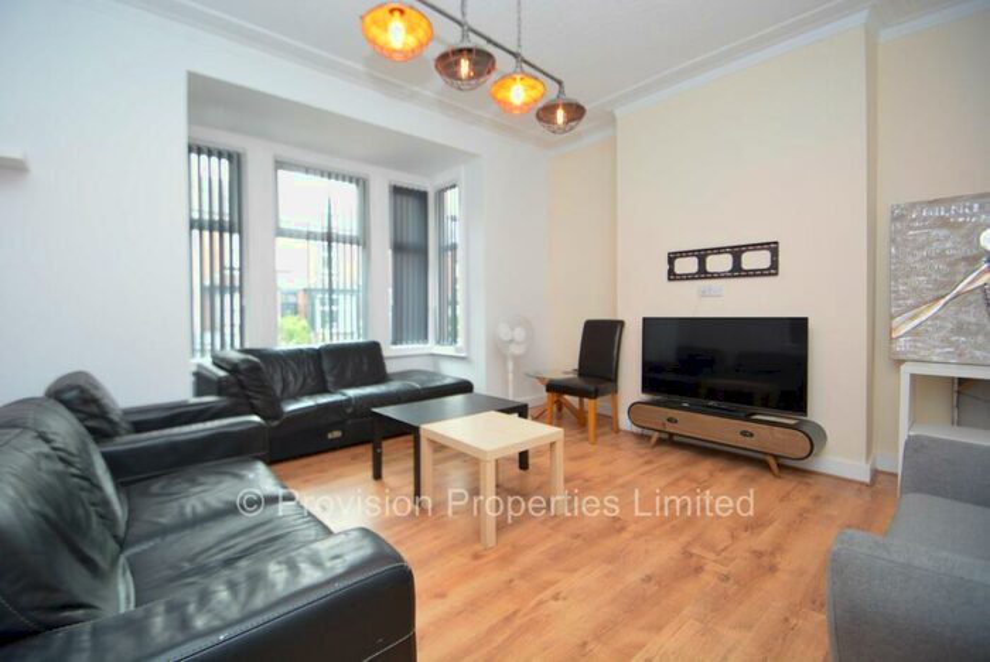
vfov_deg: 77.4
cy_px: 331
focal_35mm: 15
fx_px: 413
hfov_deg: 100.3
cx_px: 495
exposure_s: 1/60
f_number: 4
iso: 800
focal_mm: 10
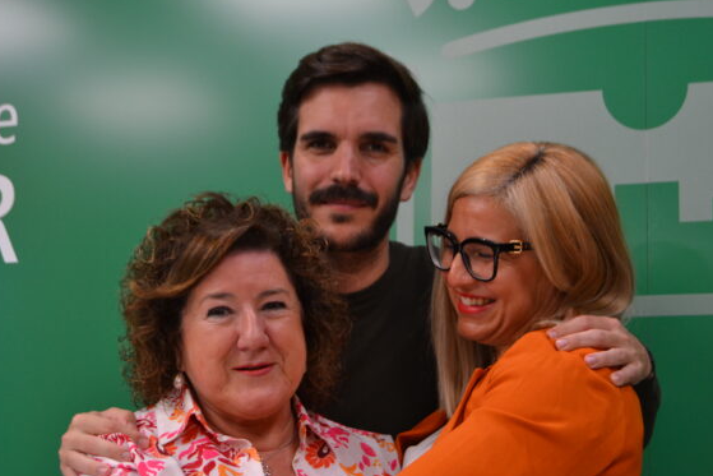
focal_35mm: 71
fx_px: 1406
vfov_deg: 19.2
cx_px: 366
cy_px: 290
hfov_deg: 28.4
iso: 900
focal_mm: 38
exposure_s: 1/60
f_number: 4.8
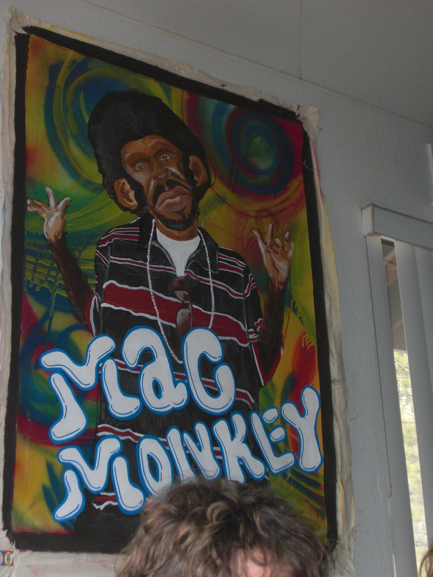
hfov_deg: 24.0
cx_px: 216
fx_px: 1017
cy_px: 288
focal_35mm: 61
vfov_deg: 31.7
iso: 200
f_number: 3.8
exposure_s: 1/60
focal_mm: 10.8
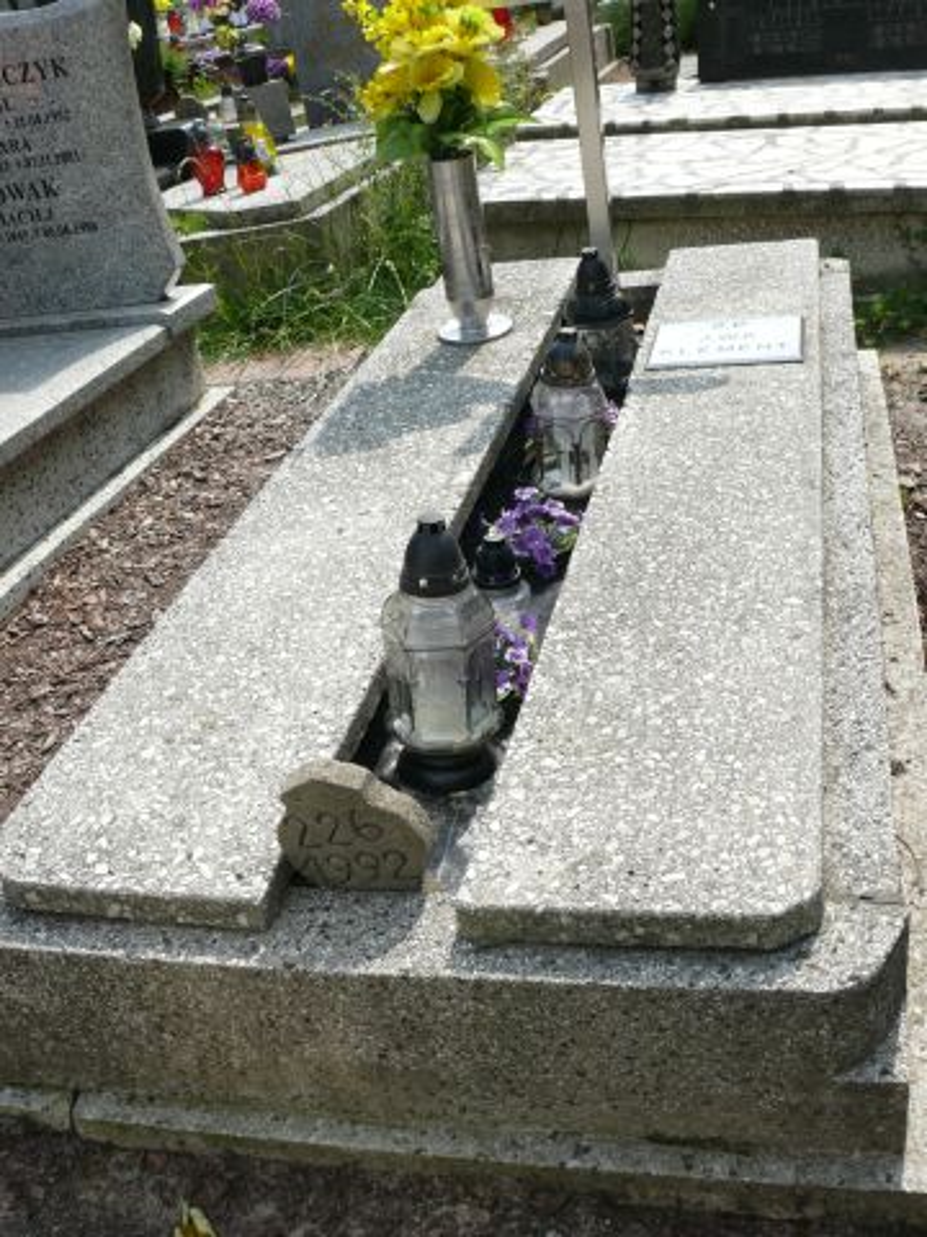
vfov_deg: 52.6
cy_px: 618
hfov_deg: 40.7
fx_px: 1250
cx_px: 464
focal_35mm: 35
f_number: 5.6
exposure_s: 1/320
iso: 100
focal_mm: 7.4
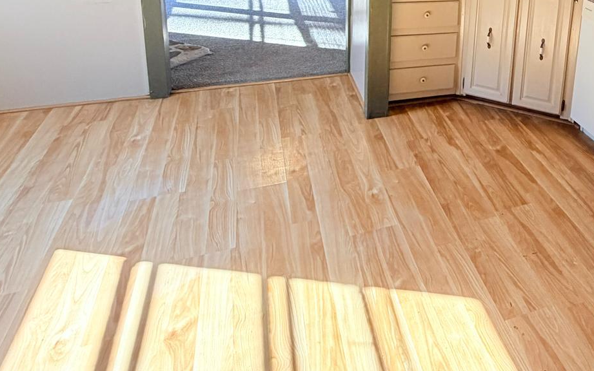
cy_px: -5
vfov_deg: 34.6
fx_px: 534
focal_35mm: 33
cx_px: 520
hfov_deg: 52.1
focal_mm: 2.22
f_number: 2.2
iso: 160
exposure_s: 1/120
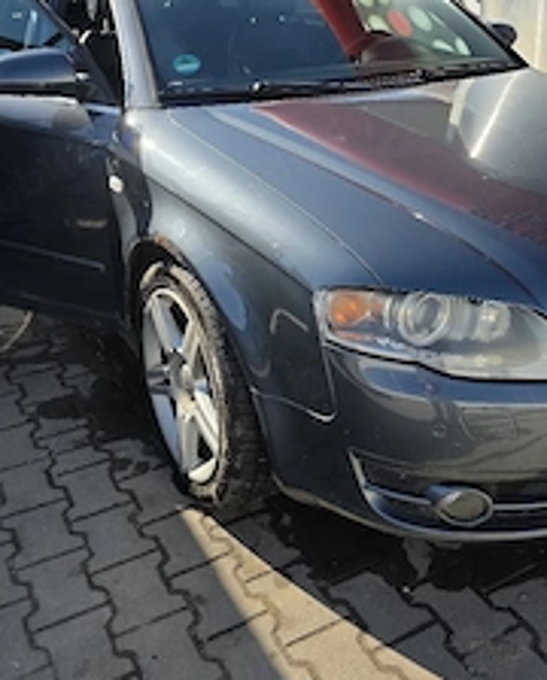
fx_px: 807
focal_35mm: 40
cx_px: 362
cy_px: 194
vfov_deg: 44.6
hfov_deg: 37.1
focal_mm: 6.3
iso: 80
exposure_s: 1/5000
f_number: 1.7
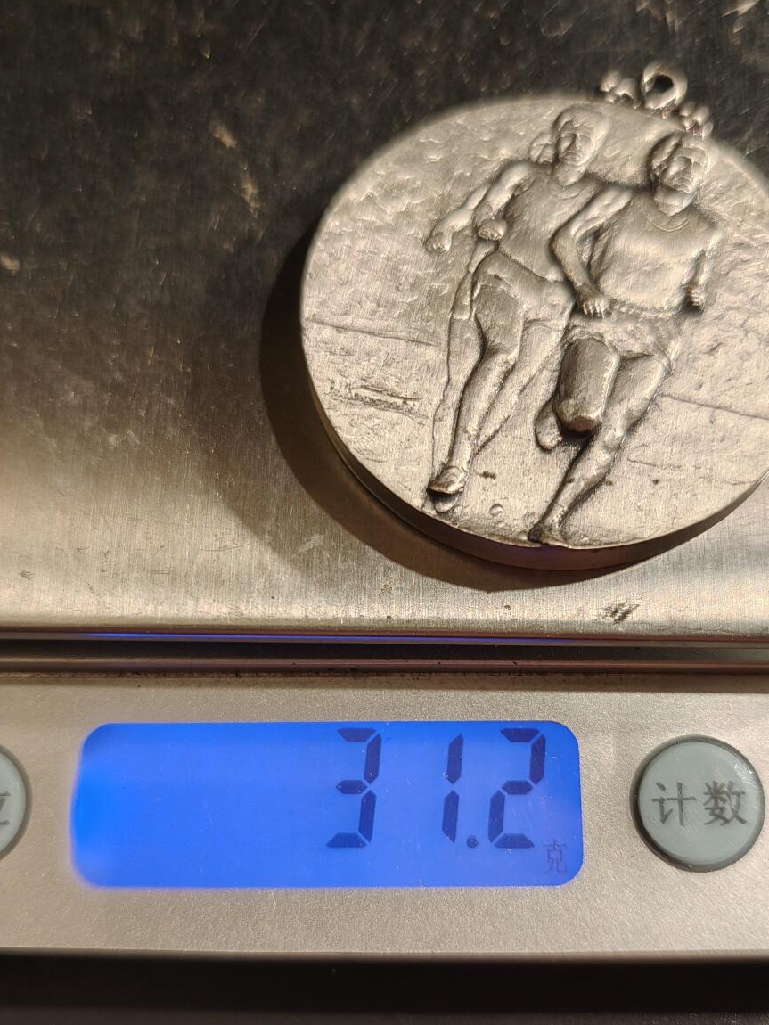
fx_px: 1066
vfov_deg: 51.0
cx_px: 422
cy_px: 623
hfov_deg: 39.6
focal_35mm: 36
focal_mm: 6.06
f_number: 1.6
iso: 250
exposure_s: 1/200
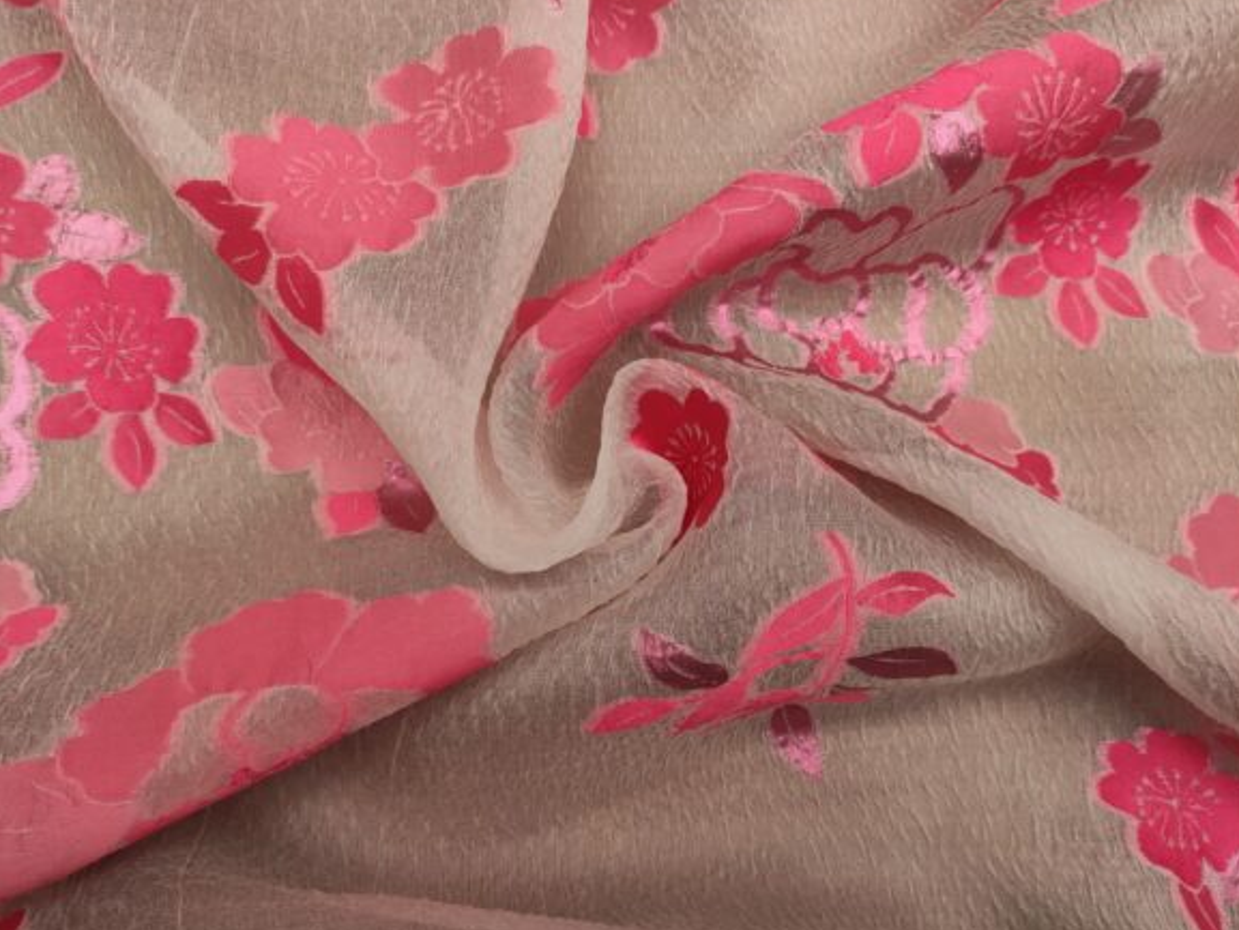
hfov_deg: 67.3
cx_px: 608
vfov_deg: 53.1
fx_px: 931
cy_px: 464
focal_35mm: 26
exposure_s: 1/125
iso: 200
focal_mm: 5.43
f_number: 1.89
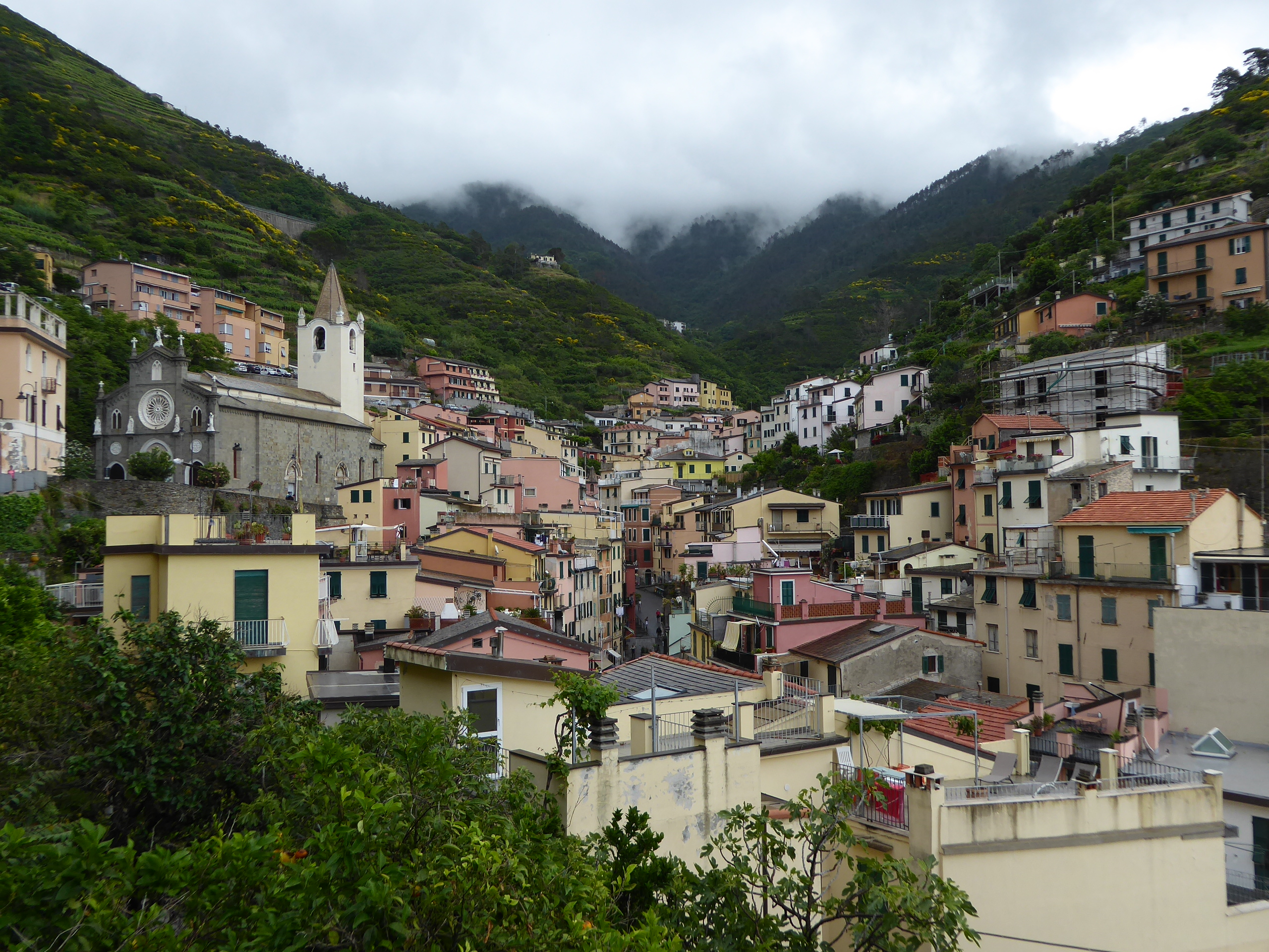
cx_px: 634
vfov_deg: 45.4
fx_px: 1136
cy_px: 476
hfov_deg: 58.4
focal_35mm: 31
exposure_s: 1/250
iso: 80
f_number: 3.5
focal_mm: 5.4
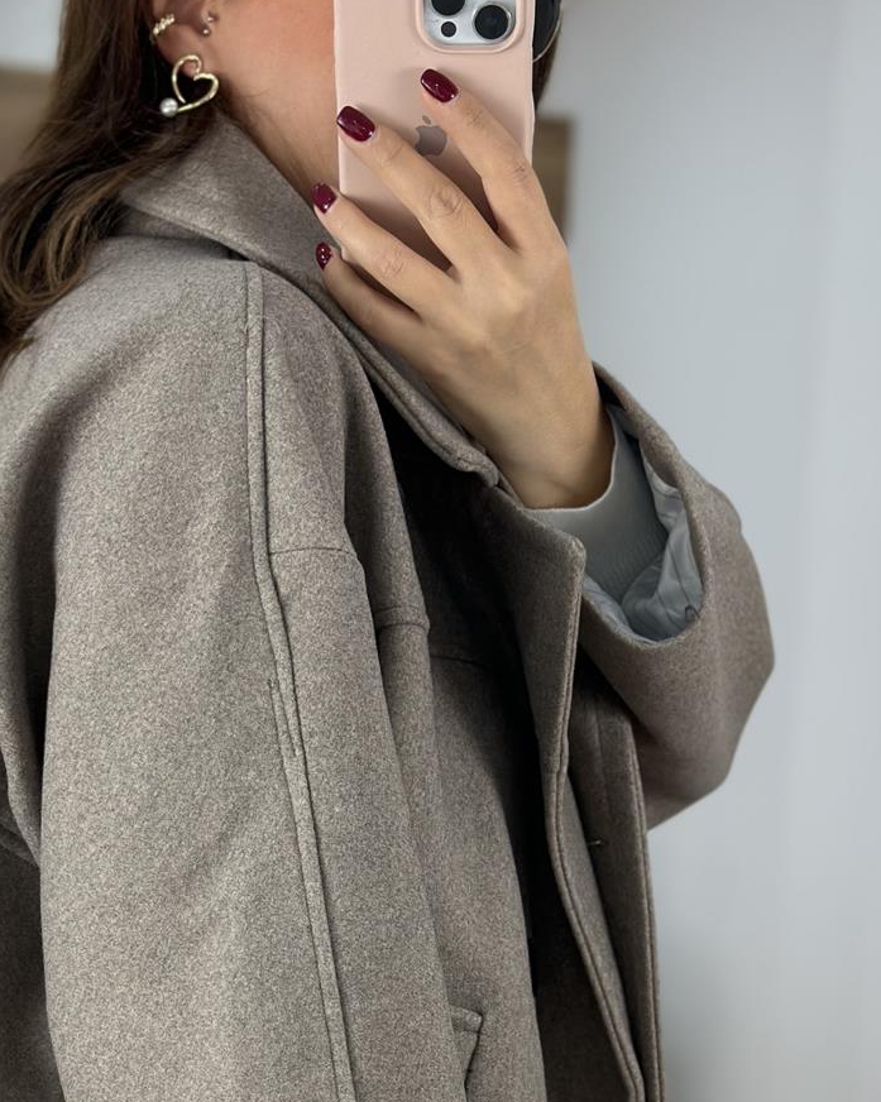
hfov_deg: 17.8
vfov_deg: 21.8
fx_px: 2804
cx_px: 351
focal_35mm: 86
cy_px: 977
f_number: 1.78
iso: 80
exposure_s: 1/187
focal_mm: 6.86
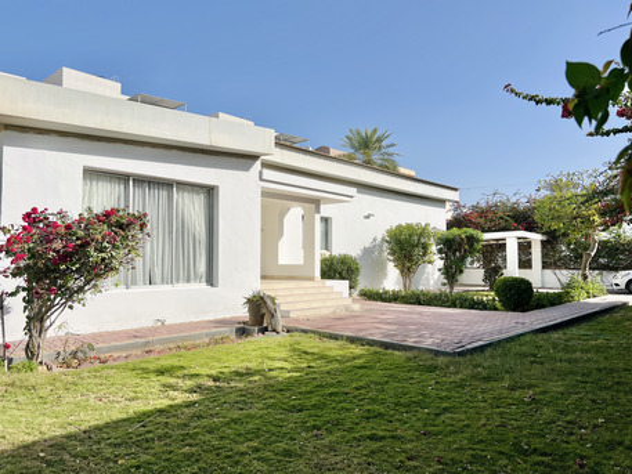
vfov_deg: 53.1
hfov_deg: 67.3
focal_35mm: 26
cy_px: 237
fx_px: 475
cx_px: 316
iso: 50
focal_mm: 5.7
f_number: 1.5
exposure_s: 1/10309
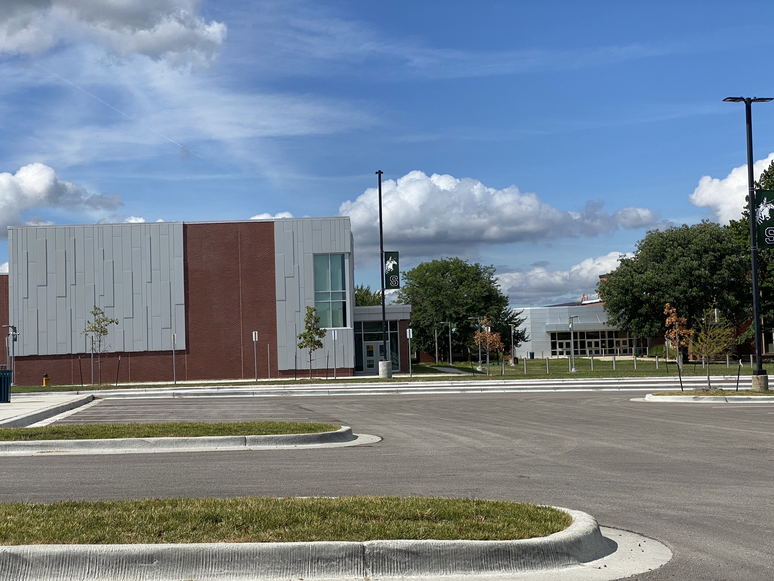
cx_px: 387
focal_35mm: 52
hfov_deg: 36.8
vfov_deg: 28.0
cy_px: 290
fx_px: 1163
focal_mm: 6
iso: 20
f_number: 2
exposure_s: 1/2398
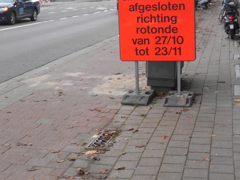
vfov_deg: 20.6
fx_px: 492
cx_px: 113
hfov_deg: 27.4
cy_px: 54
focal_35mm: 71
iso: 100
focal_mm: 7.7
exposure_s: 1/30
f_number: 4.2
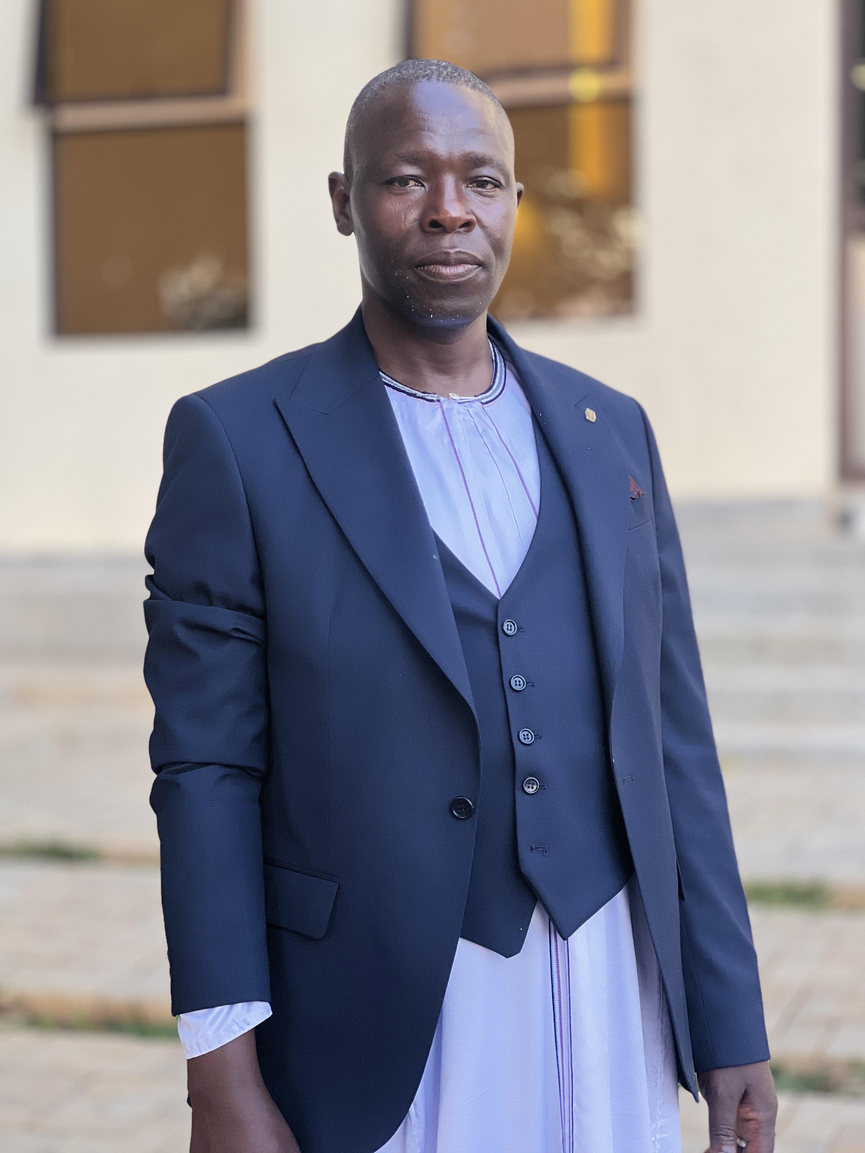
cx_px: 432
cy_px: 576
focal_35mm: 77
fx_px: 2565
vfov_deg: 25.3
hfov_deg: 19.1
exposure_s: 1/33
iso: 125
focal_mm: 9
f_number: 2.8
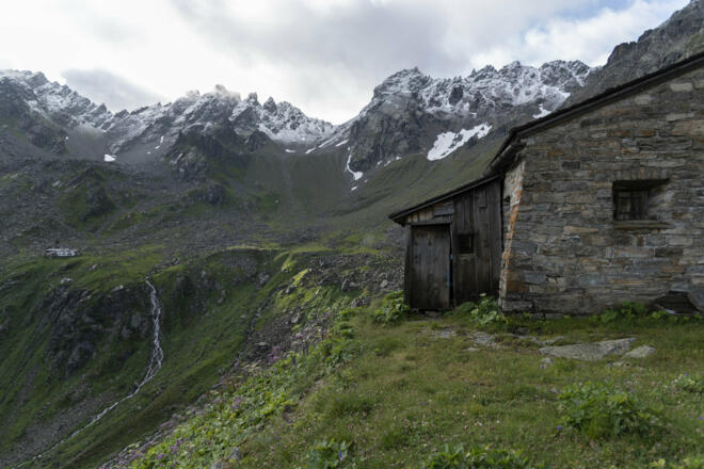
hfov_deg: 73.7
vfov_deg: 53.1
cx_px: 352
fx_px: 469
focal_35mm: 24
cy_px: 234
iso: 100
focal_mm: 24
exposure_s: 1/320
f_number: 4
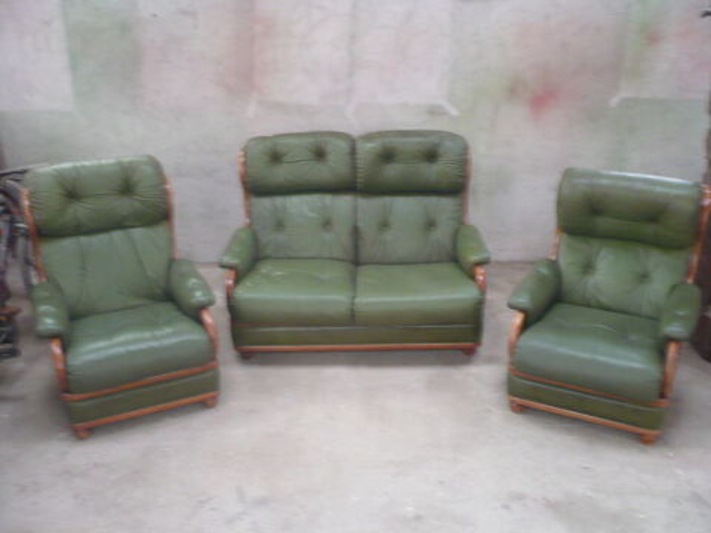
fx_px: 719
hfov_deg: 52.6
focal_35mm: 35
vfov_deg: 40.7
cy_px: 266
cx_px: 356
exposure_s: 1/8
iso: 200
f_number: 2.8
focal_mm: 5.8
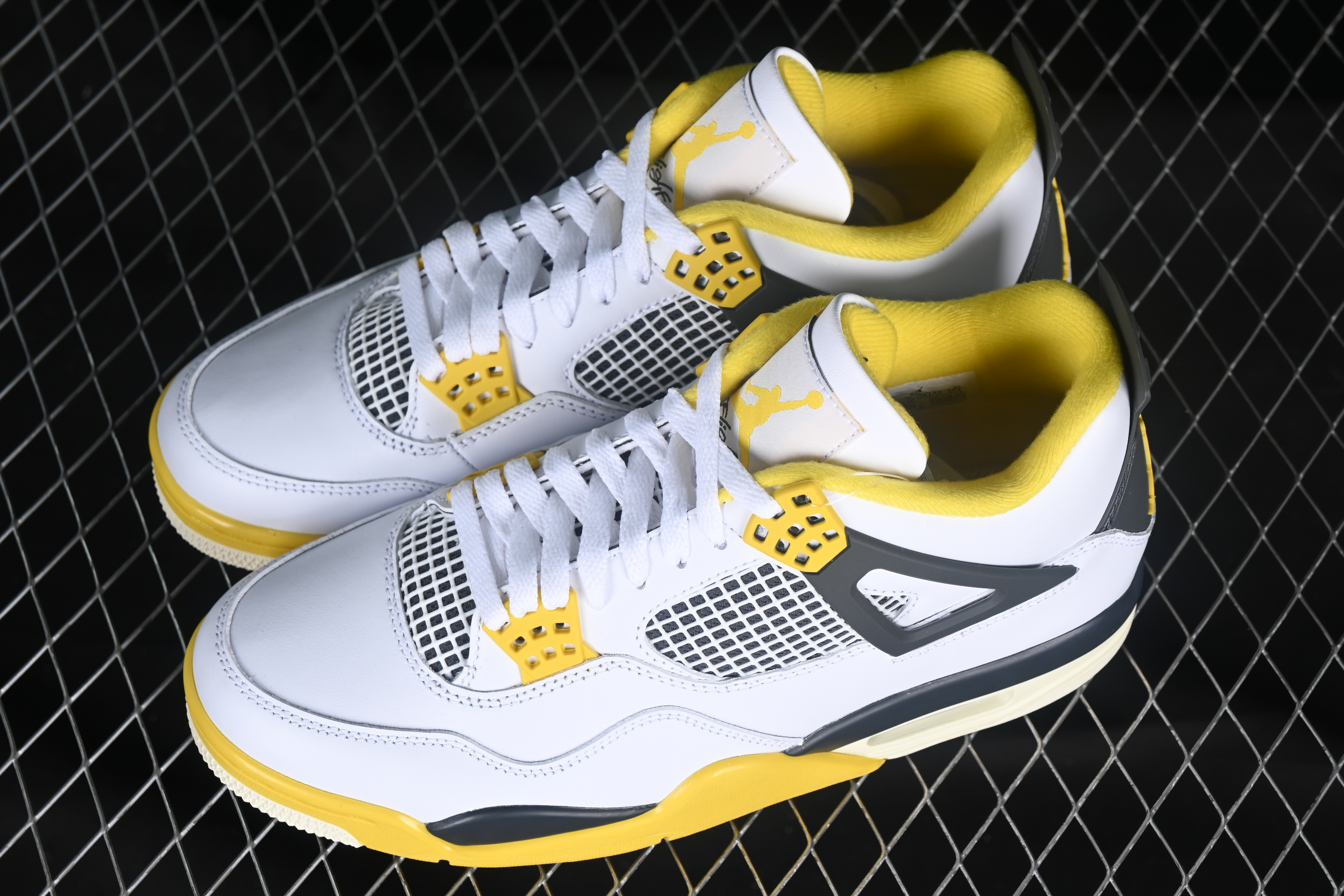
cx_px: 672
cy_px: 448
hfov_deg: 27.0
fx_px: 2800
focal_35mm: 75
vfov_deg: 18.2
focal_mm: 50
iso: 160
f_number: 7.1
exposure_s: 1/100
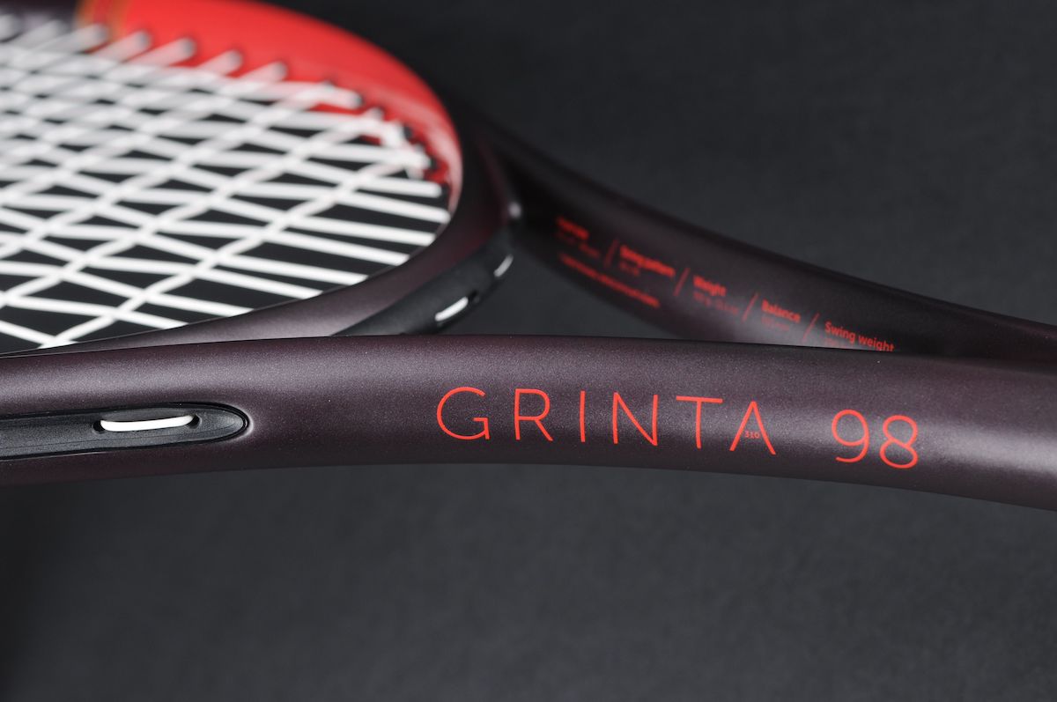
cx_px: 528
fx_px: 2199
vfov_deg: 18.1
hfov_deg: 27.0
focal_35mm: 75
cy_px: 351
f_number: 5.6
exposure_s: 1/125
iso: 200
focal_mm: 50
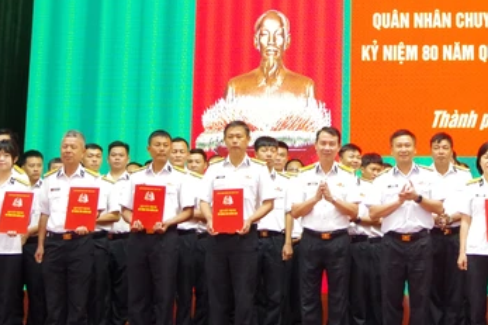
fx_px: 1125
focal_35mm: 83
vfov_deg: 16.2
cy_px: 18
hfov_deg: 24.1
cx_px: 392
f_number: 5.6
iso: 3200
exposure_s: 1/80
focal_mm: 24
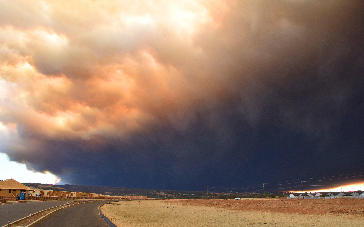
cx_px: 179
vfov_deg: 44.5
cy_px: 106
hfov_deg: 66.5
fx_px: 278
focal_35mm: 28
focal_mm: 18
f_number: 8
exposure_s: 1/125
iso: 200
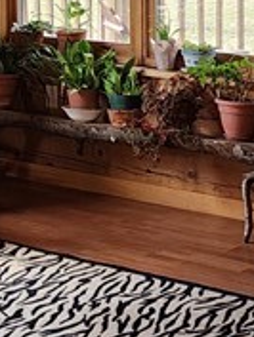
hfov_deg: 11.0
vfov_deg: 14.4
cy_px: -67
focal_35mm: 133
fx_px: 1300
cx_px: -48
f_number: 1.8
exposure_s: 1/180
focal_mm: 6.4
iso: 160
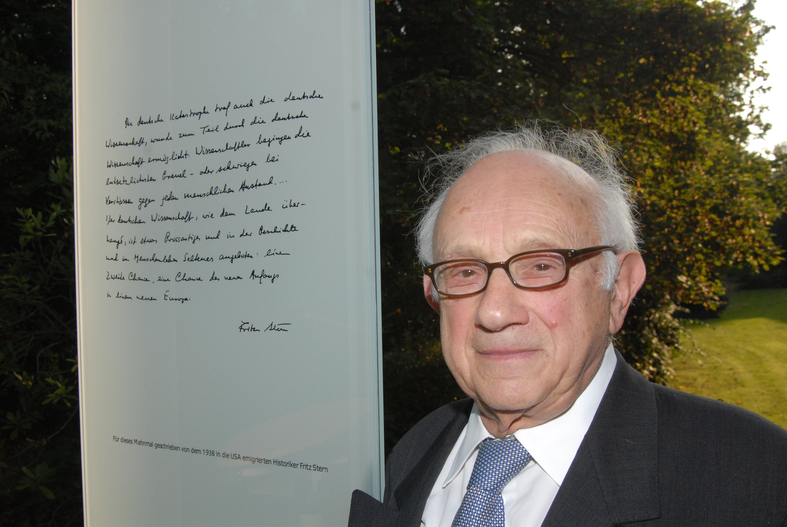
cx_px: 394
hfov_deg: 53.1
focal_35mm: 36
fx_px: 788
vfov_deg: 37.0
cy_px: 264
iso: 400
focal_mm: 24
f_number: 9
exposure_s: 1/250
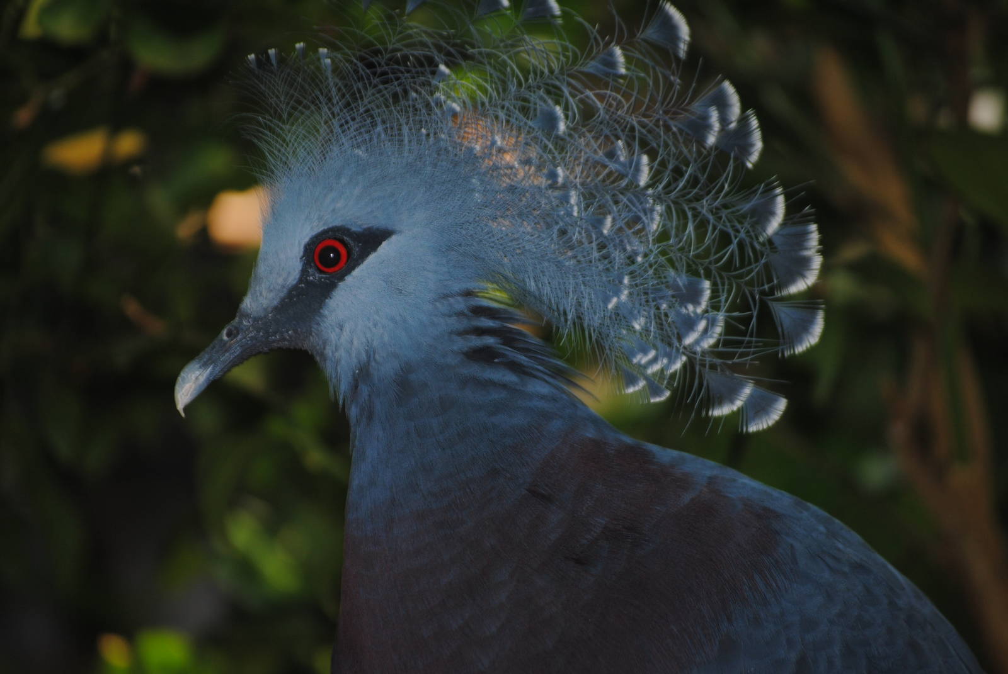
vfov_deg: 6.3
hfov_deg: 9.5
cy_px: 337
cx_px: 504
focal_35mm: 218
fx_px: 6097
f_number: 5
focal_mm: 145
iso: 200
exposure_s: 1/60
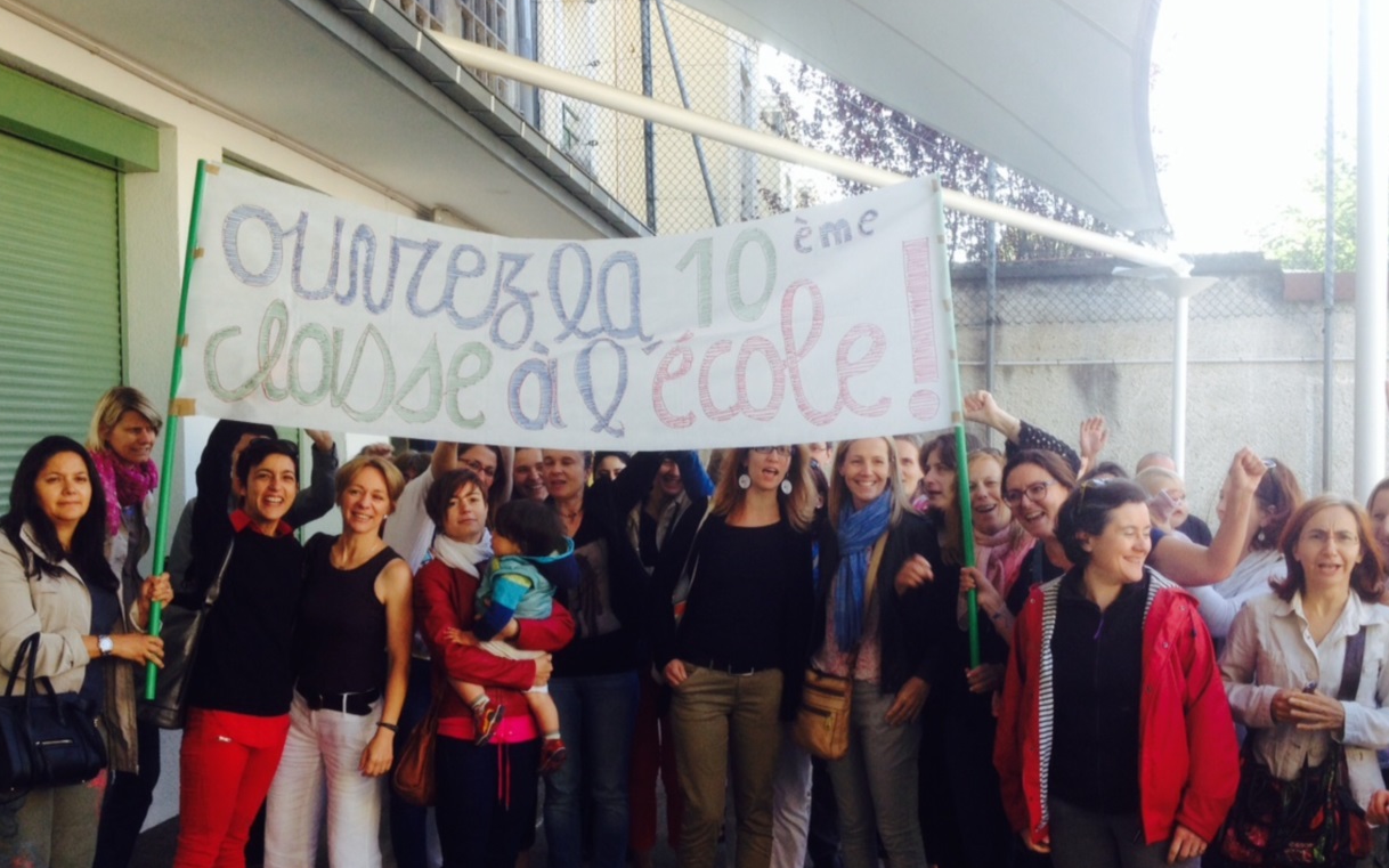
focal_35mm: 39
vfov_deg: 32.7
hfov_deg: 50.4
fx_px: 1476
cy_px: 514
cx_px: 712
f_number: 2.4
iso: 50
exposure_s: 1/120
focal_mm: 4.28
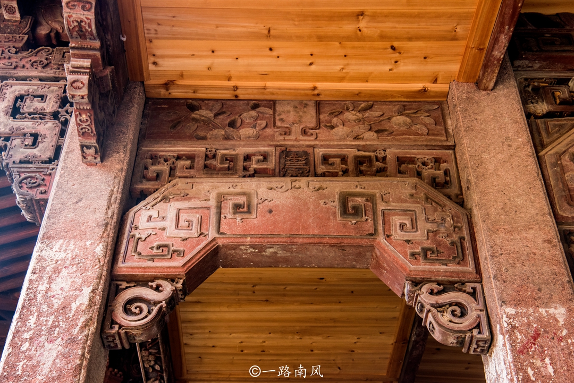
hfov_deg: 39.6
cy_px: 192
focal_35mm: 50
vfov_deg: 27.0
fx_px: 798
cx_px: 287
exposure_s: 1/100
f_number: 9
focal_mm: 50
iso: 800
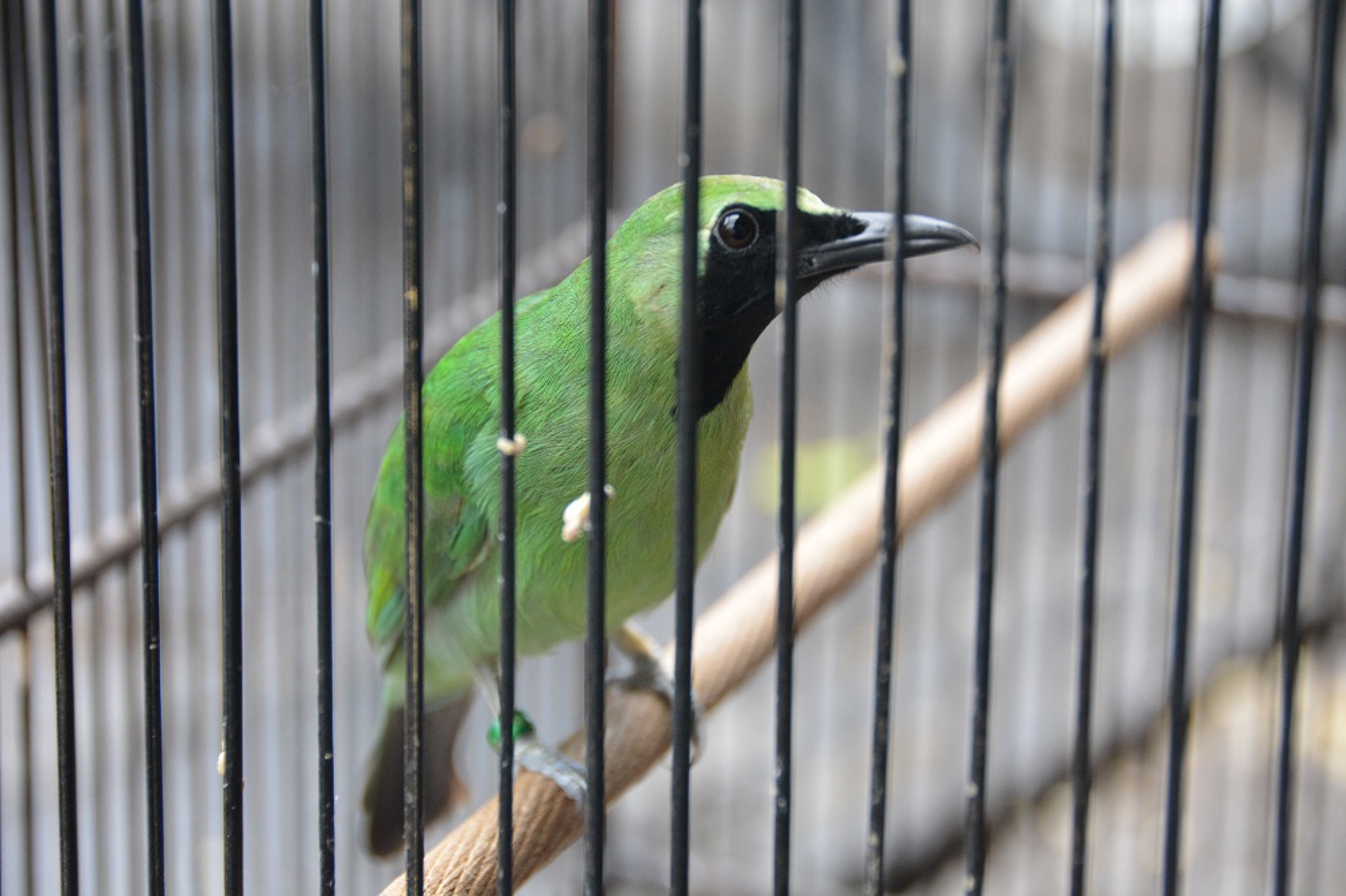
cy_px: 448
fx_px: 4485
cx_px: 673
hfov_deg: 17.1
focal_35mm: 120
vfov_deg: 11.4
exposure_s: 1/160
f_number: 5
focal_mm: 80
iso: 1600
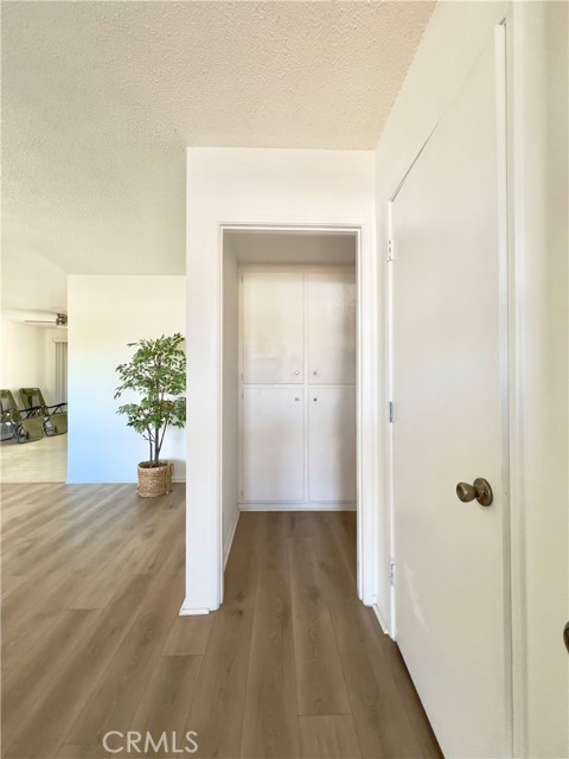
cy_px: 380
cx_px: 284
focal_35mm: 13
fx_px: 285
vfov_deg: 106.2
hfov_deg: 89.9
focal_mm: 1.57
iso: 100
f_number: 1.8
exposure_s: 1/99
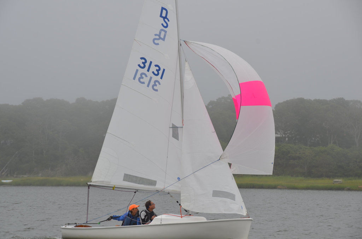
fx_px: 1430
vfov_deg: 9.6
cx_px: 181
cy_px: 120
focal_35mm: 142
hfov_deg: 14.4
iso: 100
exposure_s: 1/320
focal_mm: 95
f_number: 8
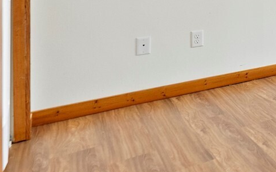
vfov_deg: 21.9
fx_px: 397
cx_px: 476
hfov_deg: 23.4
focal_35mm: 53
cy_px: -54
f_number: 2.8
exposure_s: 1/40
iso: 400
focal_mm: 14.8
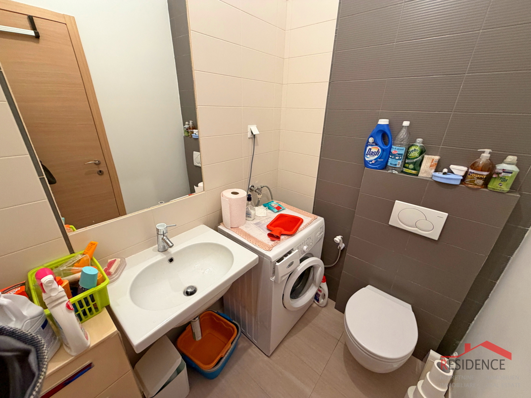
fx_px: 215
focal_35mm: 14
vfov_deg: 85.7
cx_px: 266
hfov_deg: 102.1
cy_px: 199
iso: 250
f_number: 2.2
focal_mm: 2.22
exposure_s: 1/50
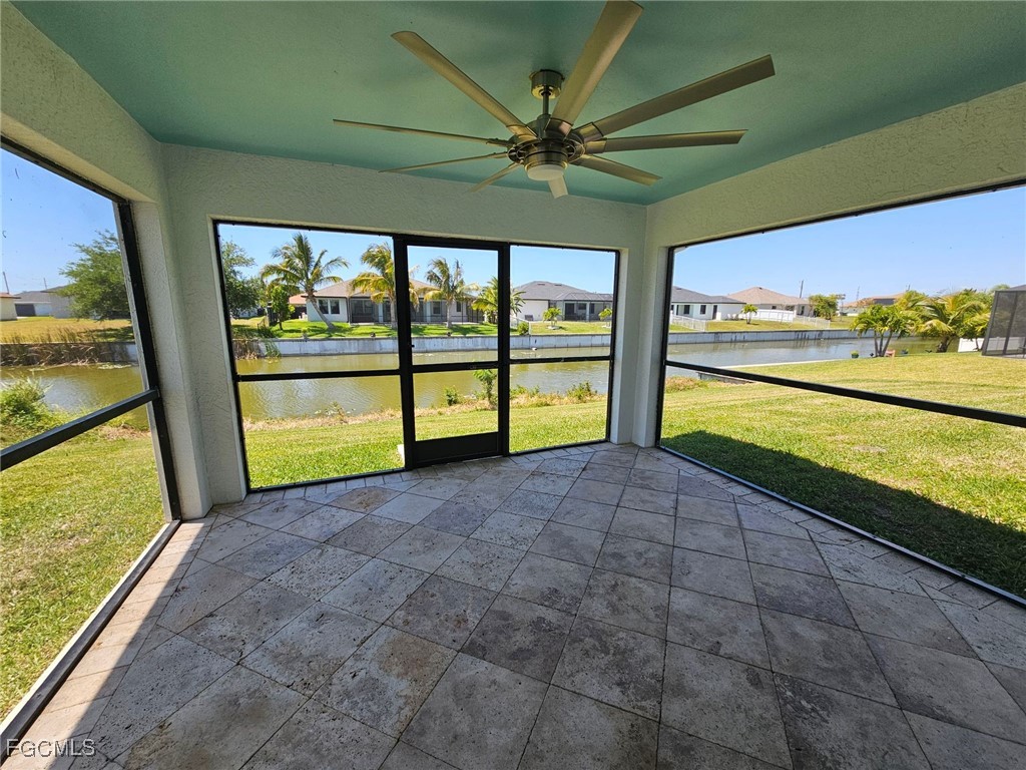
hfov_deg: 106.2
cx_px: 513
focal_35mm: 13
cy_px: 385
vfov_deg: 89.9
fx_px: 385
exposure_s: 1/794
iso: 64
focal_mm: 2.2
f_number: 2.2
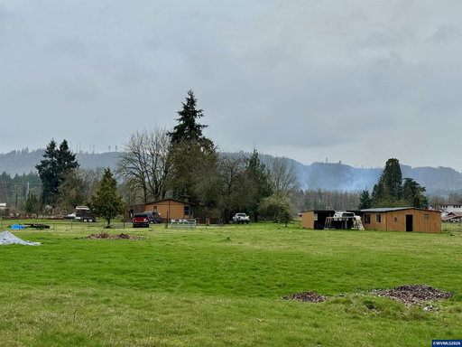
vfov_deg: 30.3
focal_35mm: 48
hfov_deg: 39.7
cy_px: 174
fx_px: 641
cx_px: 231
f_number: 1.78
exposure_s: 1/2513
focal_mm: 6.76
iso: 64
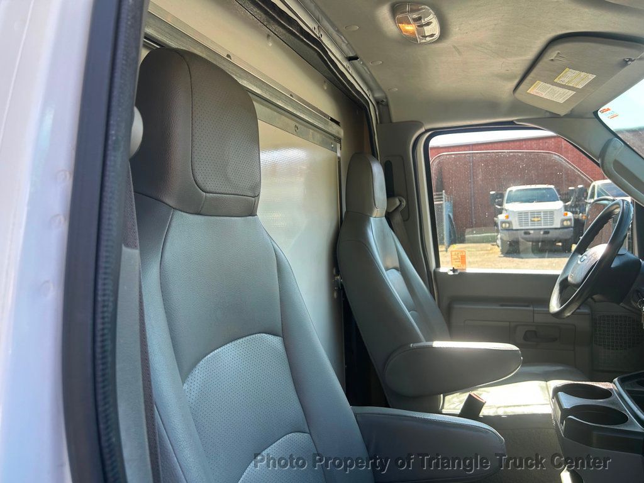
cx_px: 322
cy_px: 242
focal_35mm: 26
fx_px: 484
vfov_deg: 53.1
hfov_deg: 67.3
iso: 50
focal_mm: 5.7
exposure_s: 1/313
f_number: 1.5
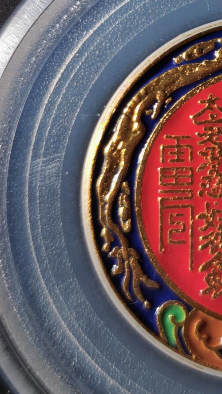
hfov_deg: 10.9
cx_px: 288
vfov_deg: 19.3
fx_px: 1131
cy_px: 11
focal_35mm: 108
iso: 50
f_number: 1.63
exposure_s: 1/247
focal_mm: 5.85
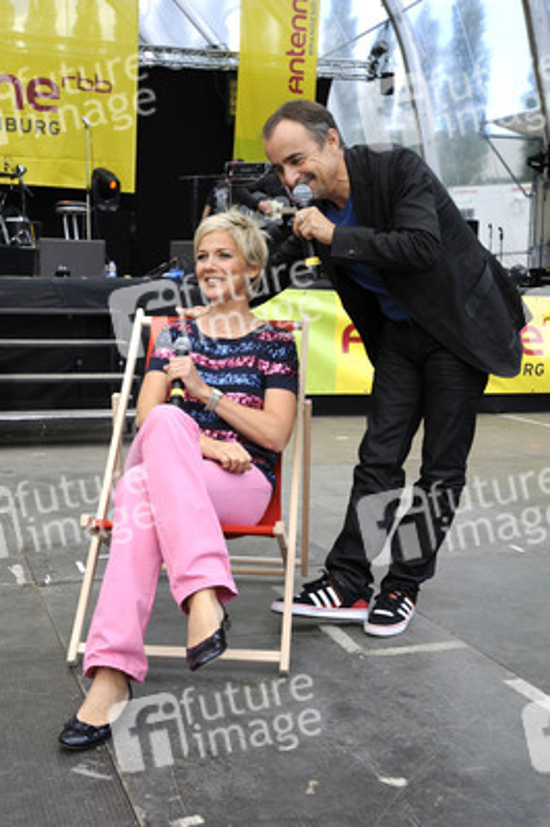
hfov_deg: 29.2
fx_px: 1056
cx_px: 275
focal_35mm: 46
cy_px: 414
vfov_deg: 42.8
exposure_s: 1/250
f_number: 8
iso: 320
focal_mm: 46
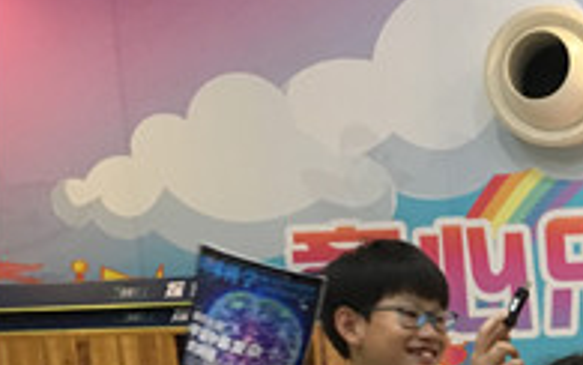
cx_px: 732
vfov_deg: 15.8
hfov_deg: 23.5
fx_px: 1256
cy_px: 465
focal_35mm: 79
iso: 200
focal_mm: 4.15
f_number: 2.2
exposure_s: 1/20
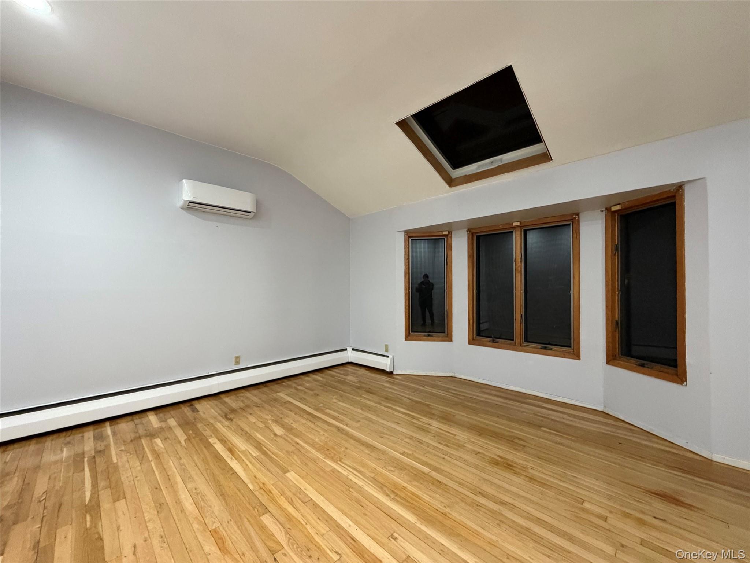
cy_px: 282
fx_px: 303
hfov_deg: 102.1
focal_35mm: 14
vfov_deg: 85.7
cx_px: 375
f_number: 2.2
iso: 400
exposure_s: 1/60
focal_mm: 2.22
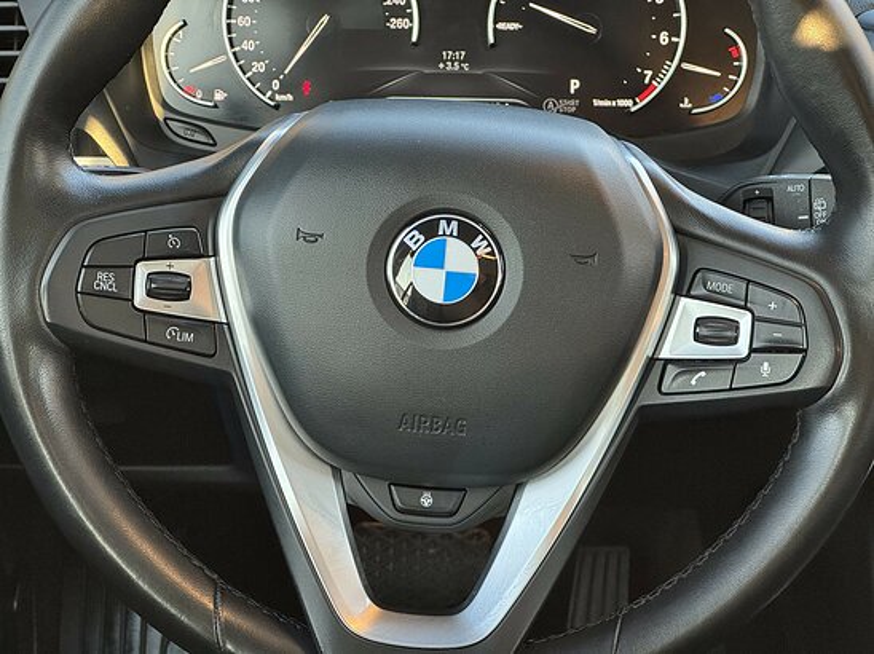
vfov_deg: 19.1
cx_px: 437
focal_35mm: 77
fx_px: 1942
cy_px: 327
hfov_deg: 25.4
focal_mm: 9
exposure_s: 1/58
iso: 640
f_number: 2.8
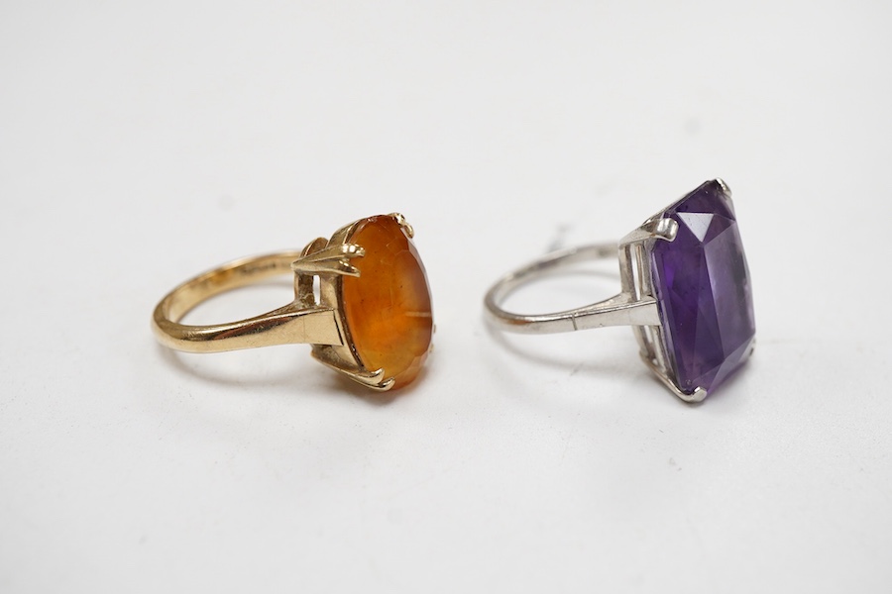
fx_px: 1115
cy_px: 297
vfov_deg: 29.9
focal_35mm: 45
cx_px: 446
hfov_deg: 43.6
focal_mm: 30
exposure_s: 1/125
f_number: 11
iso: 1250
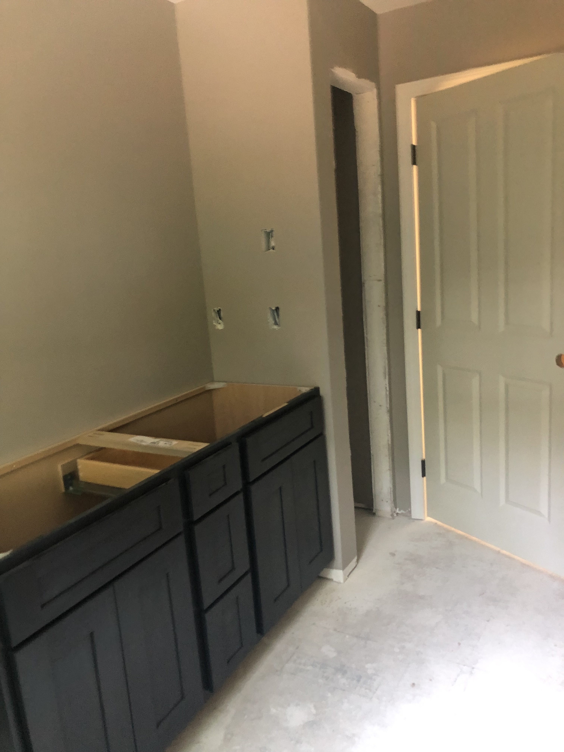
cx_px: 282
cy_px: 376
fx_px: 608
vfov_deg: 63.4
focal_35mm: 28
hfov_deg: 49.7
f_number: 1.8
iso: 100
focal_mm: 3.99
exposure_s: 1/9
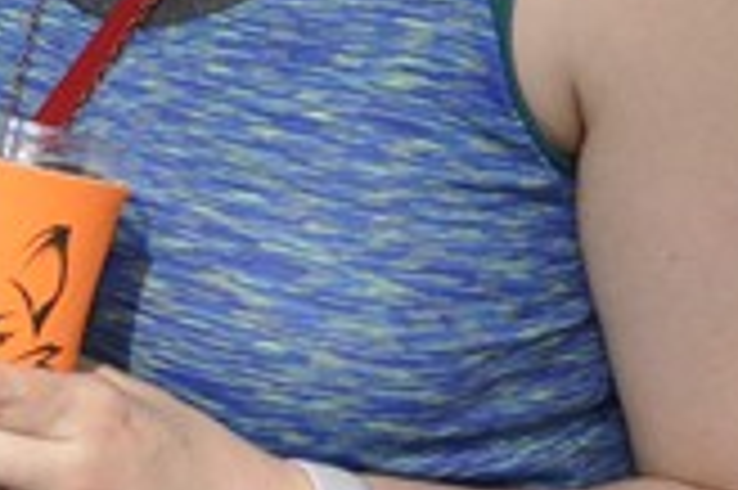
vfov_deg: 8.2
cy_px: -162
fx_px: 3379
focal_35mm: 165
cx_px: -544
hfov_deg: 11.6
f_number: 9
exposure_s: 1/200
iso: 400
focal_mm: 18
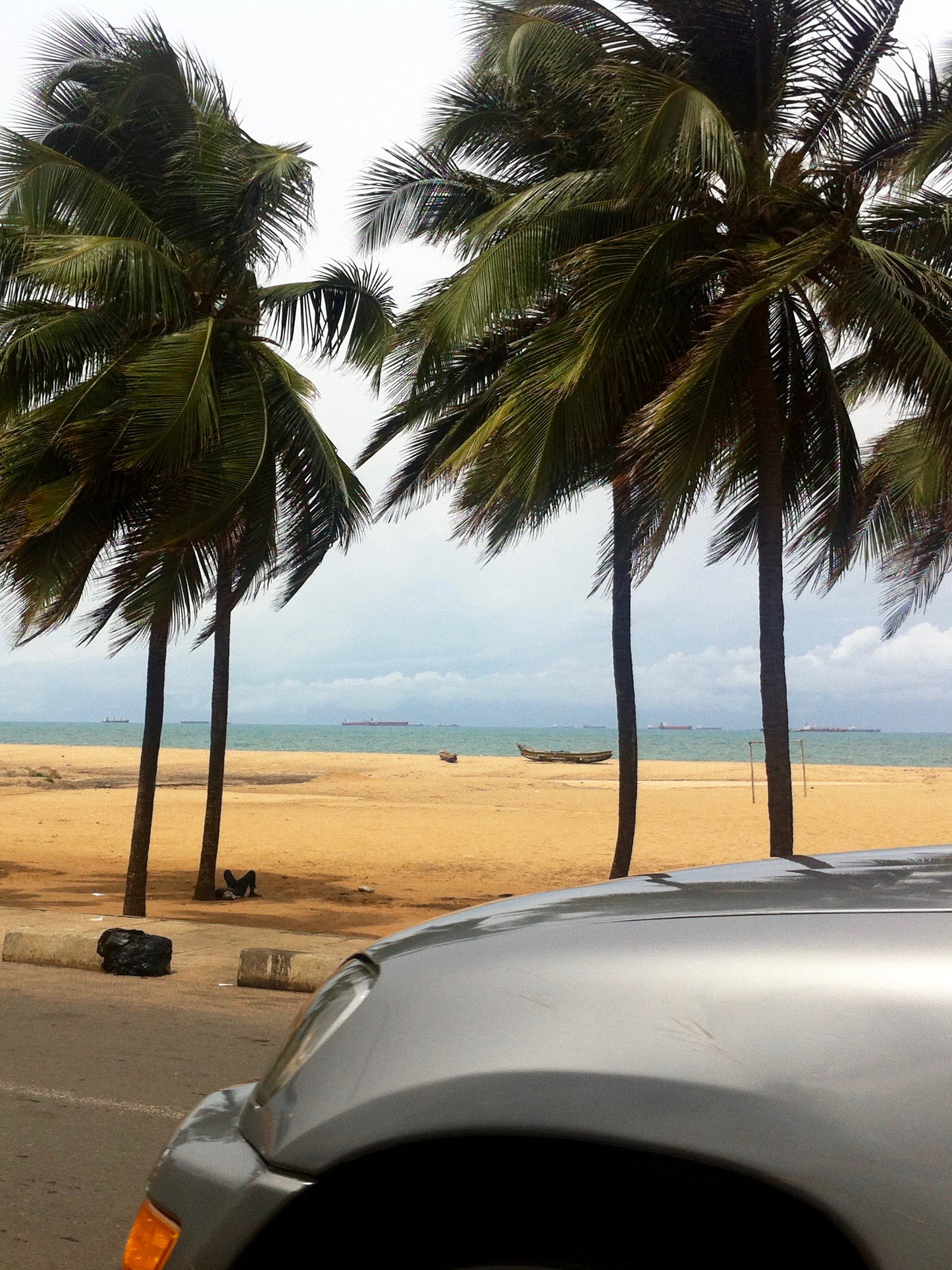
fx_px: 1723
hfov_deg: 30.8
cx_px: 357
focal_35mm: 47
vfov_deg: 40.4
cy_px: 637
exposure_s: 1/1885
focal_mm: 3.85
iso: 80
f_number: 2.8
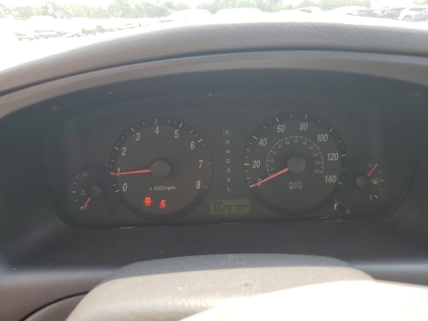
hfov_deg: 67.3
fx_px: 321
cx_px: 214
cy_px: 160
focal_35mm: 26
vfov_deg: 53.1
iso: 50
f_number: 1.5
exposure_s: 1/400
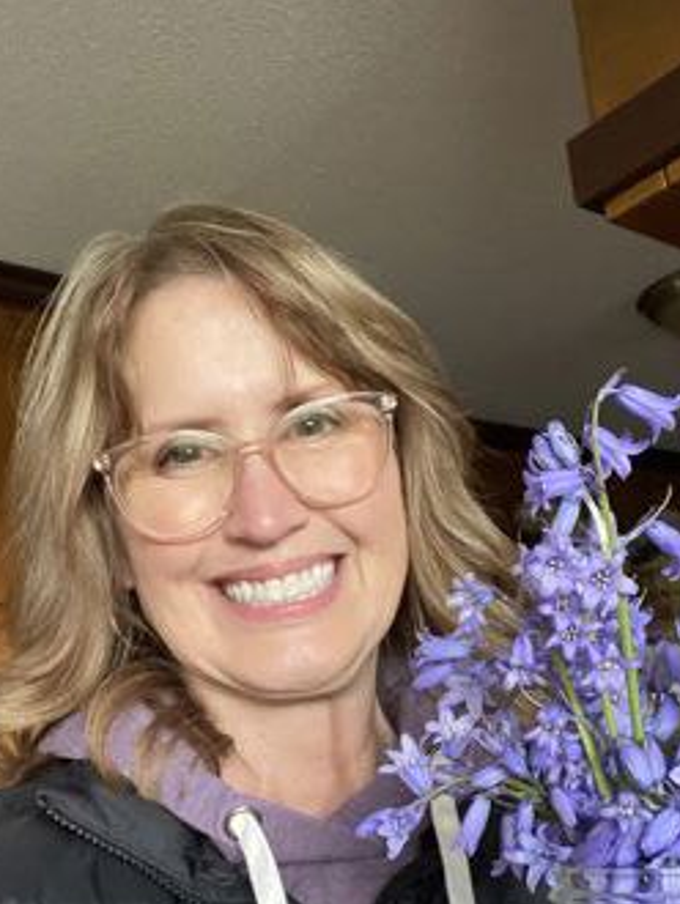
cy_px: 526
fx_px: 1046
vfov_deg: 46.6
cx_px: 345
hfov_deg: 36.0
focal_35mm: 40
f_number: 2.2
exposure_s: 1/60
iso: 250
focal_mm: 2.71
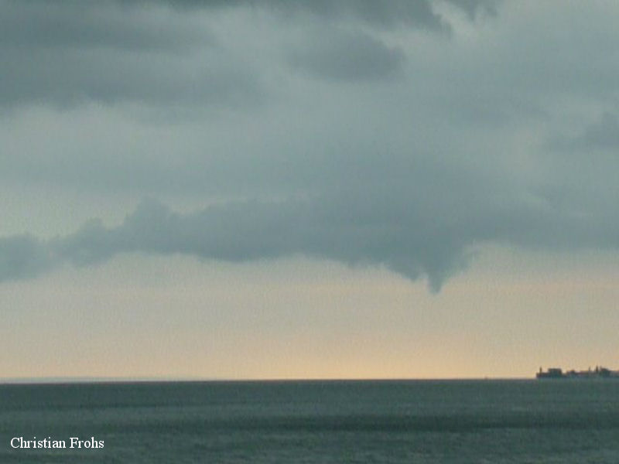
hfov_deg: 19.1
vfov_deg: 14.4
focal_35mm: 103
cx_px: 310
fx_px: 1842
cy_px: 232
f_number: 4.7
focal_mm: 17.5
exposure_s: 1/50
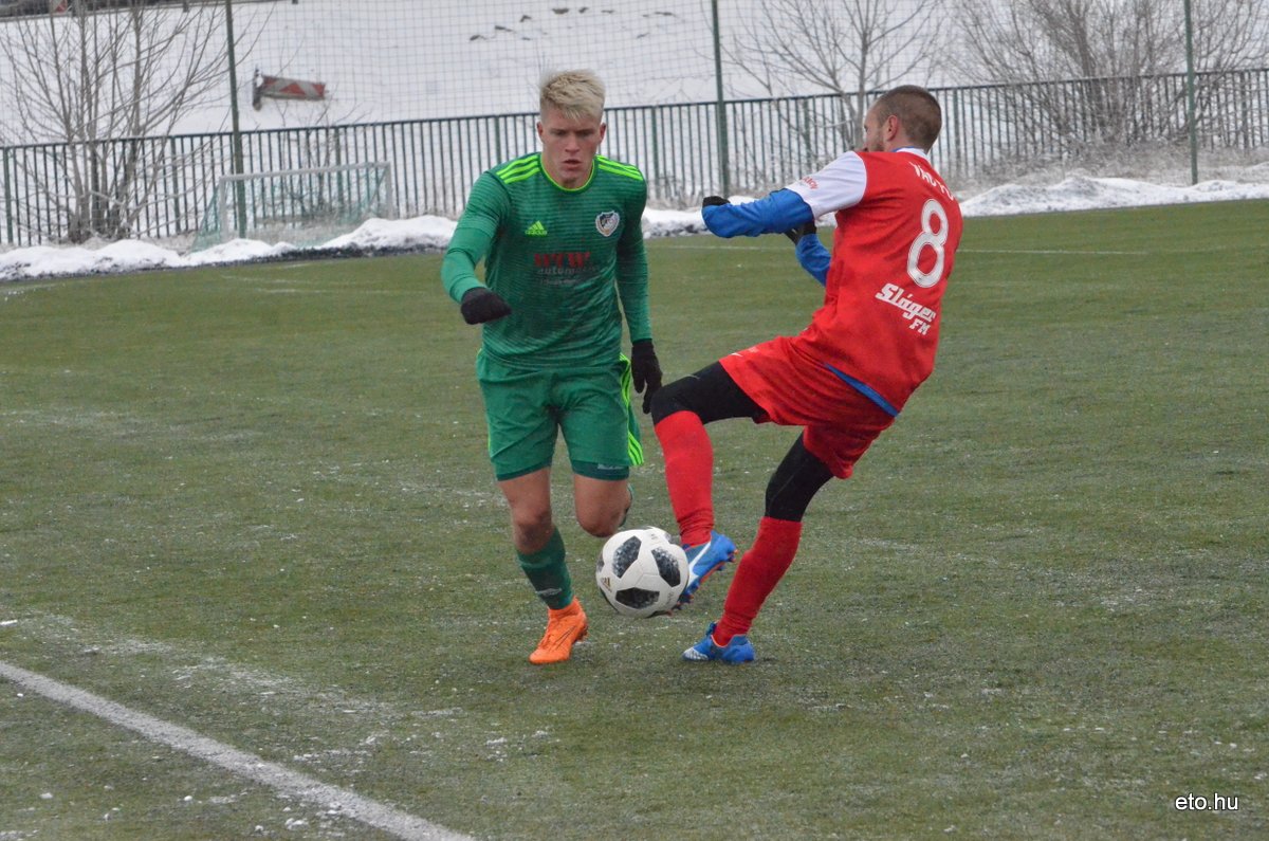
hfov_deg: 12.3
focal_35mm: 168
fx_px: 5910
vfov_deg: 8.1
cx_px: 634
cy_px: 420
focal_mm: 112
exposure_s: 1/1600
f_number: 10
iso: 6400
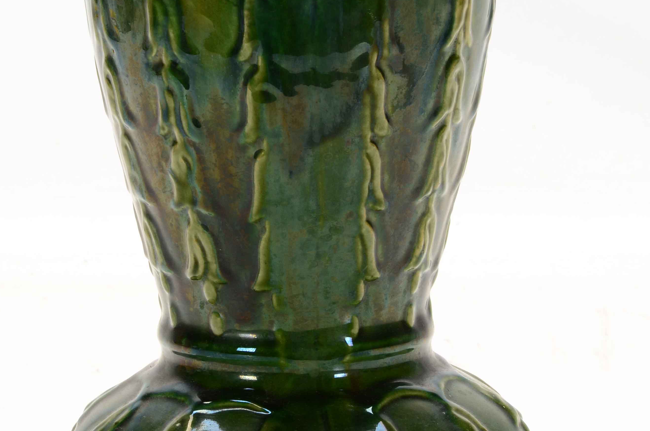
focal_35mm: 238
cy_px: 222
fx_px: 4287
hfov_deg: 8.7
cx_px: 296
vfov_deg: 5.7
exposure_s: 1/160
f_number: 14
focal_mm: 85
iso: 200
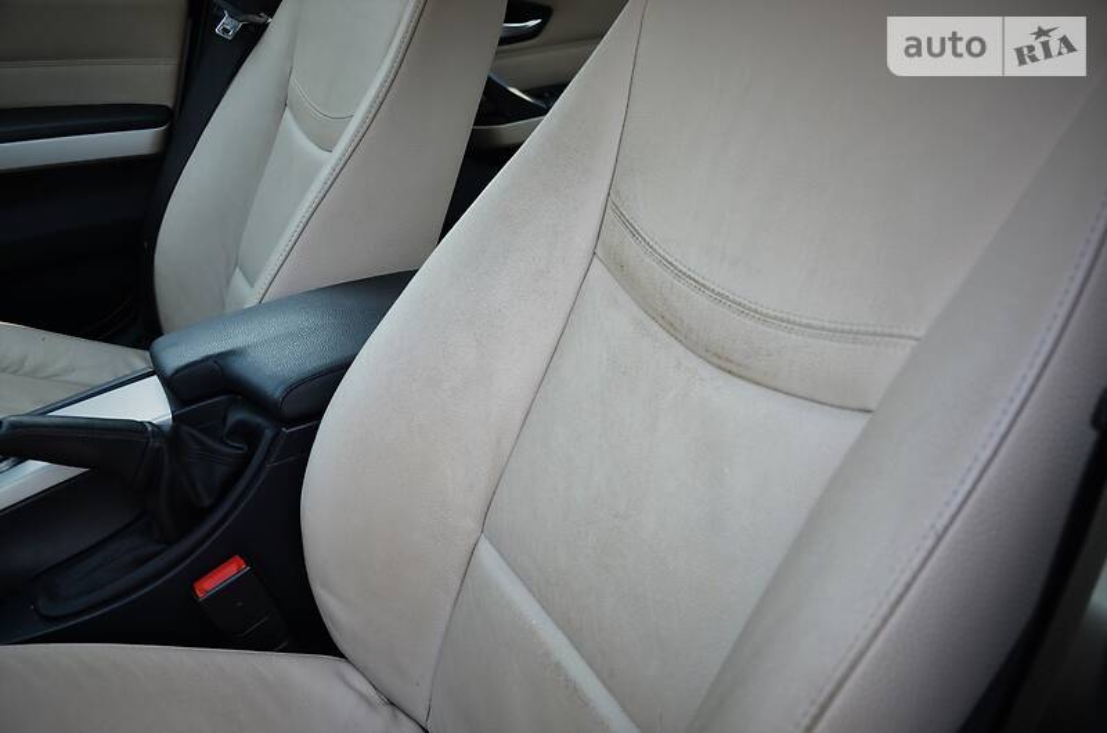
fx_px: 1105
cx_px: 554
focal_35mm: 36
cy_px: 366
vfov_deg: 36.7
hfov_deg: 53.2
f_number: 5.6
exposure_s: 1/125
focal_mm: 24
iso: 220
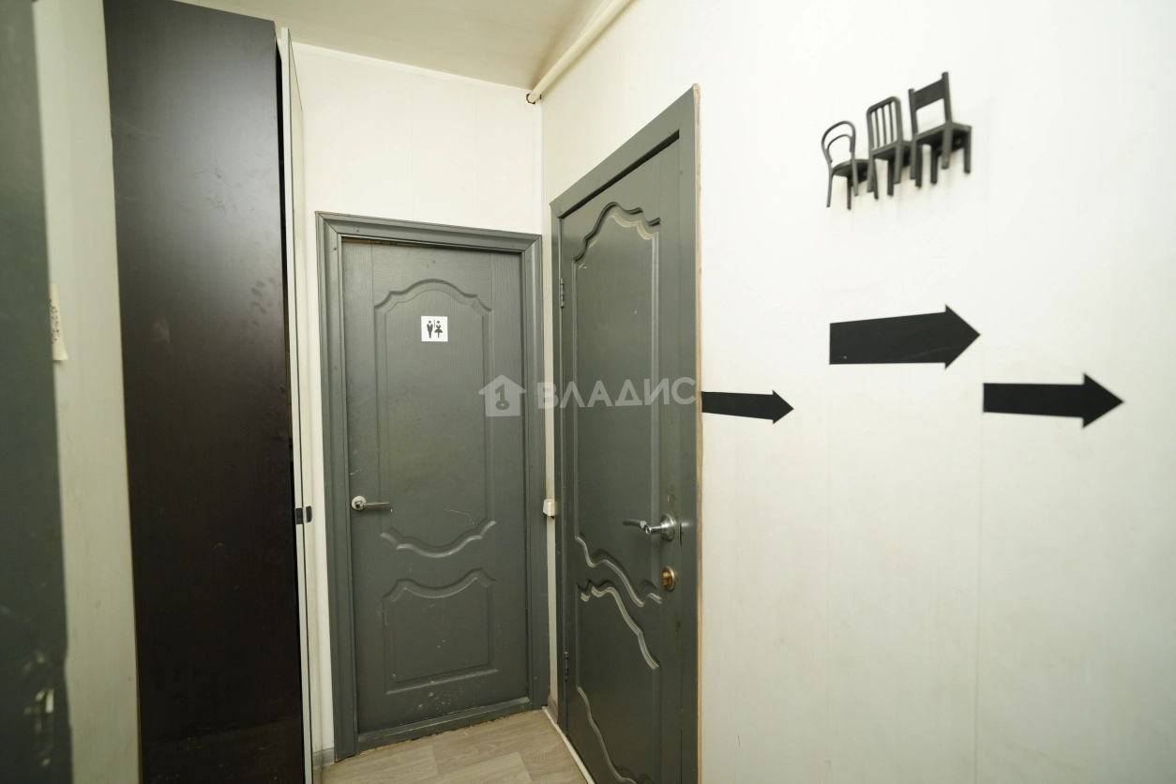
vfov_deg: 73.7
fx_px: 523
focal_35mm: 16
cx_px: 588
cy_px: 392
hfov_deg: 96.7
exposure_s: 1/160
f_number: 2.8
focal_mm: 16
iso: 1000
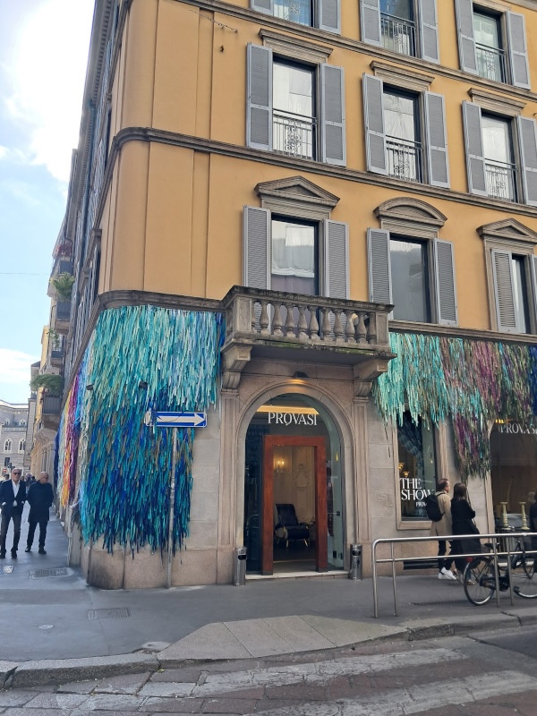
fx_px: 558
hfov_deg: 51.4
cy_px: 358
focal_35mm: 27
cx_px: 268
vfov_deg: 65.3
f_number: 1.8
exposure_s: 1/230
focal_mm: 4
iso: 50
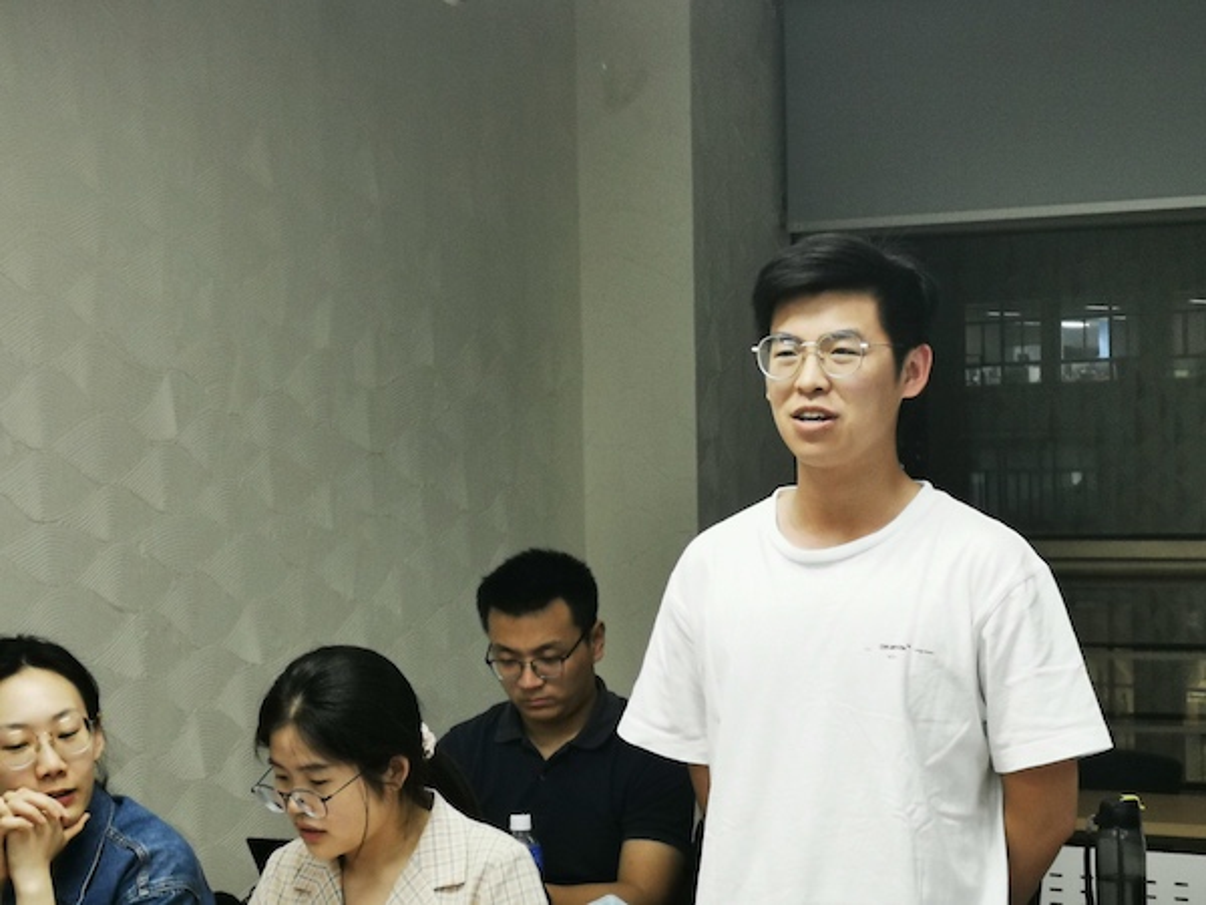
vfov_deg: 16.8
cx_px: 603
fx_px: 3066
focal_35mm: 88
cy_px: 452
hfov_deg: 22.3
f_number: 1.6
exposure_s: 1/50
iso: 100
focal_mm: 5.56
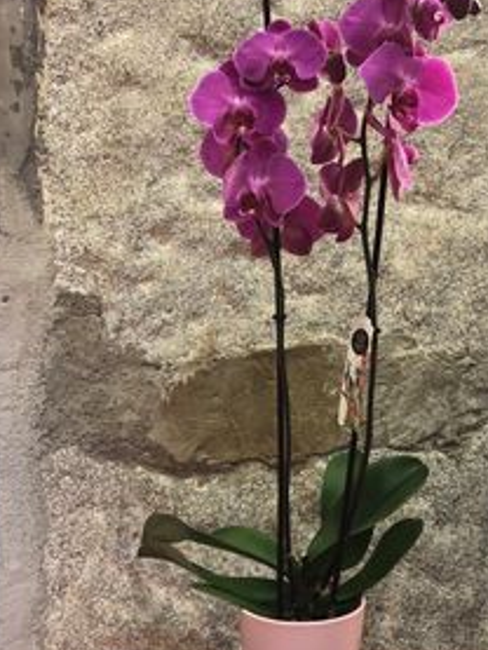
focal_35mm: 43
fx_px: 808
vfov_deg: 43.8
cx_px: 328
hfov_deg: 33.3
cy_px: 314
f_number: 1.8
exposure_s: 1/14
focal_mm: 3.99
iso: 100
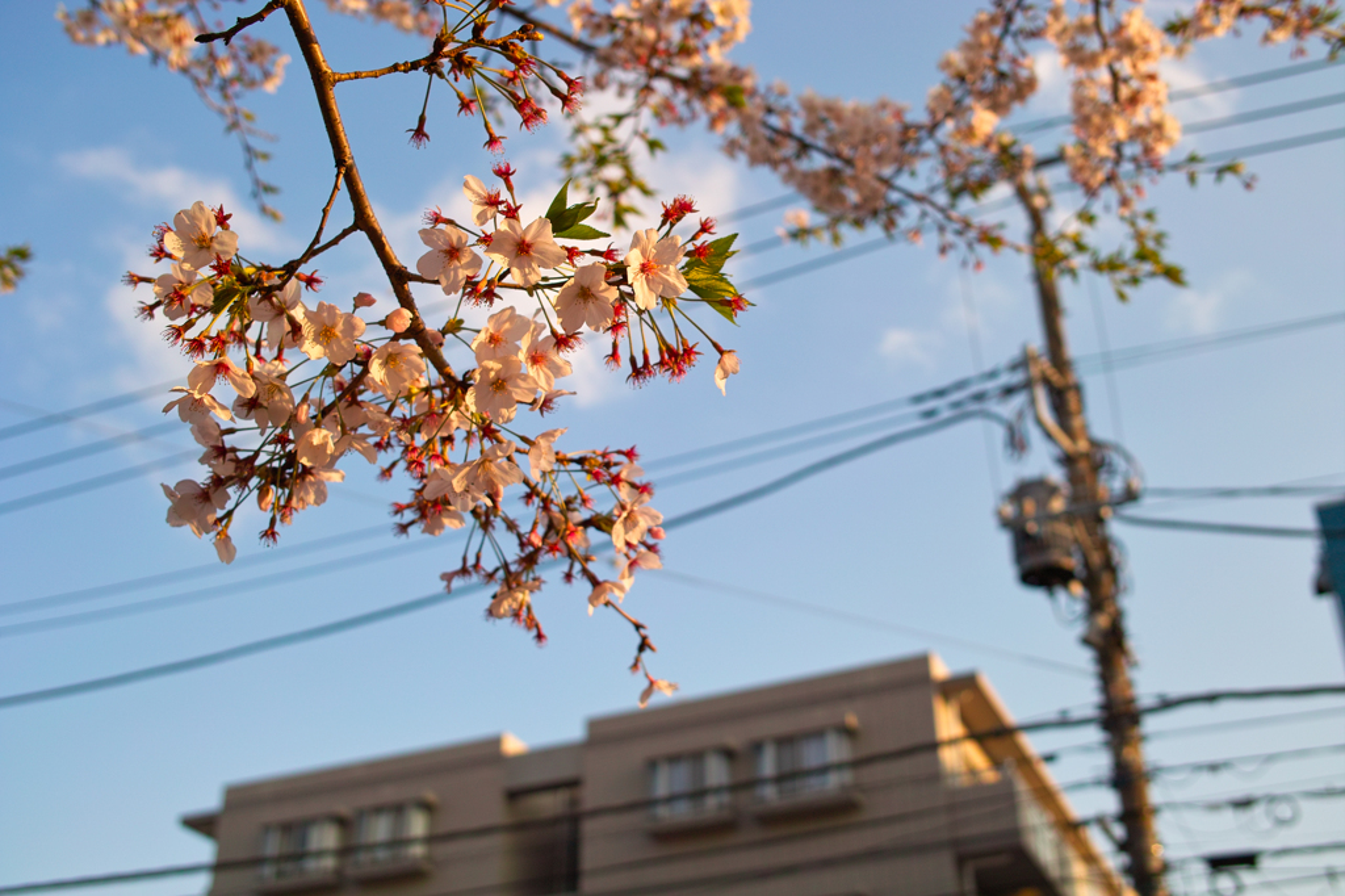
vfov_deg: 32.6
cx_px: 672
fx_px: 1531
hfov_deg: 47.4
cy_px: 448
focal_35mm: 41
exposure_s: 1/640
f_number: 4
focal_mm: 24.2
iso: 100
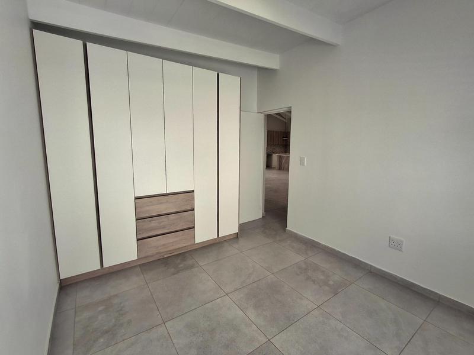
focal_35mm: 16
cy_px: 178
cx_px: 237
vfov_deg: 78.1
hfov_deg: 94.5
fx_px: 219
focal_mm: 1.64
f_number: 2.2
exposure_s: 1/169
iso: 40
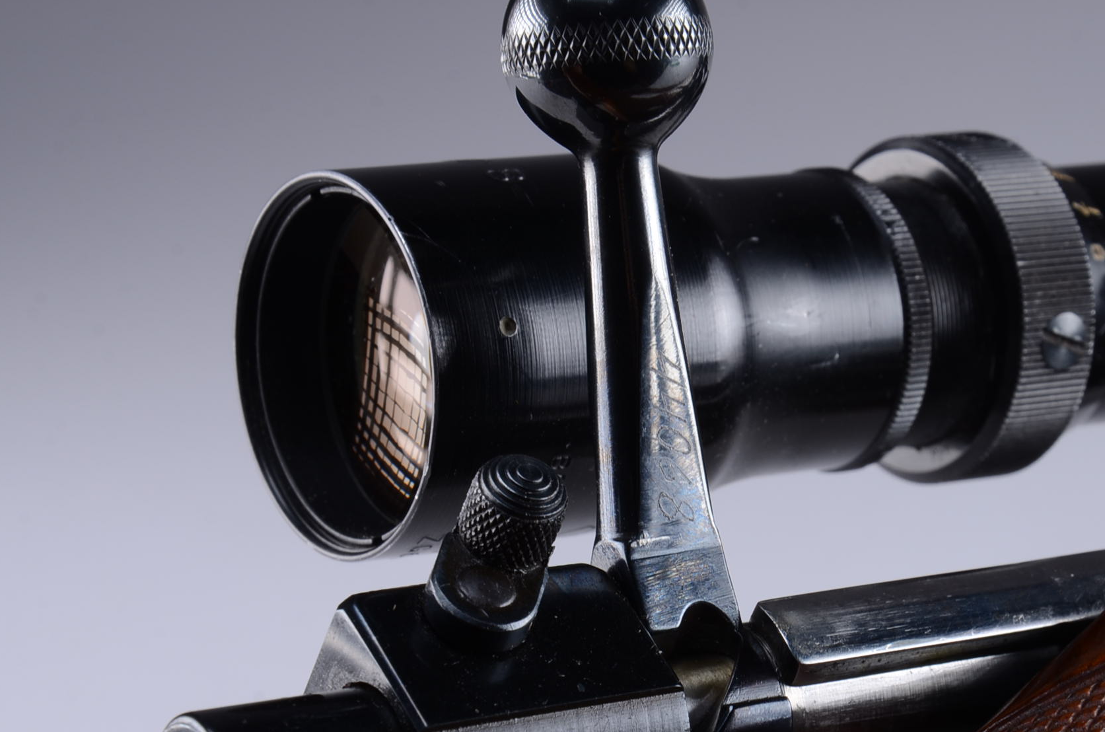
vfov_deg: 7.3
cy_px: 532
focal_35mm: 188
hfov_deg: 11.0
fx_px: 5750
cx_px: 767
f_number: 14
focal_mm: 85
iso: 160
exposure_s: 1/100
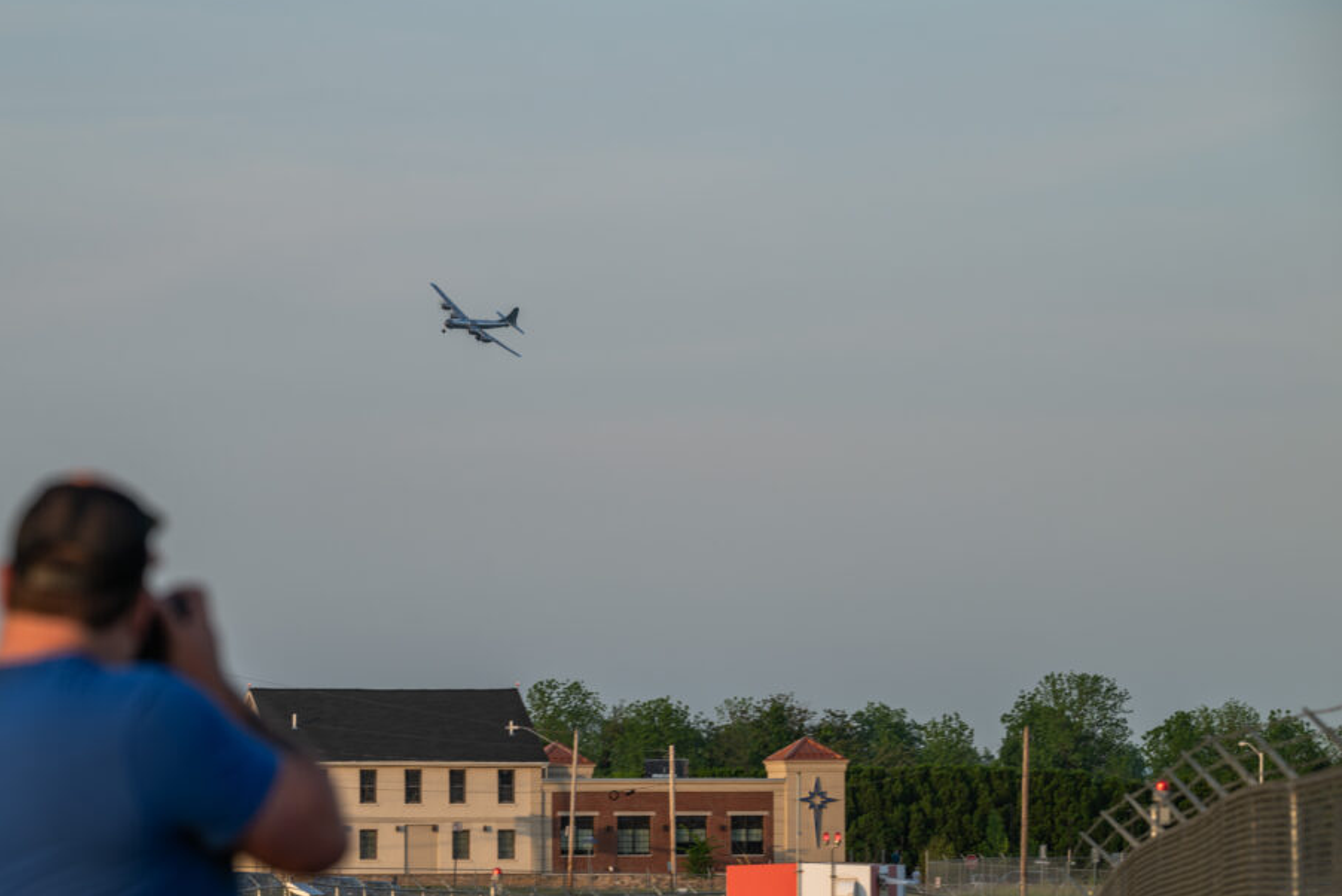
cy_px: 489
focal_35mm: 261
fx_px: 9732
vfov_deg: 5.3
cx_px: 582
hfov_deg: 7.9
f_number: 9
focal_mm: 230
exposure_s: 1/60
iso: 64
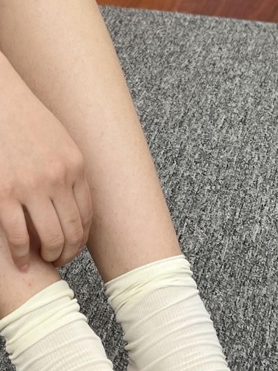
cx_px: 19
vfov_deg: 16.3
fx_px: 1263
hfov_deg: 12.5
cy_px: -14
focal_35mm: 118
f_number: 1.5
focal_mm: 5.7
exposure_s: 1/121
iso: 40
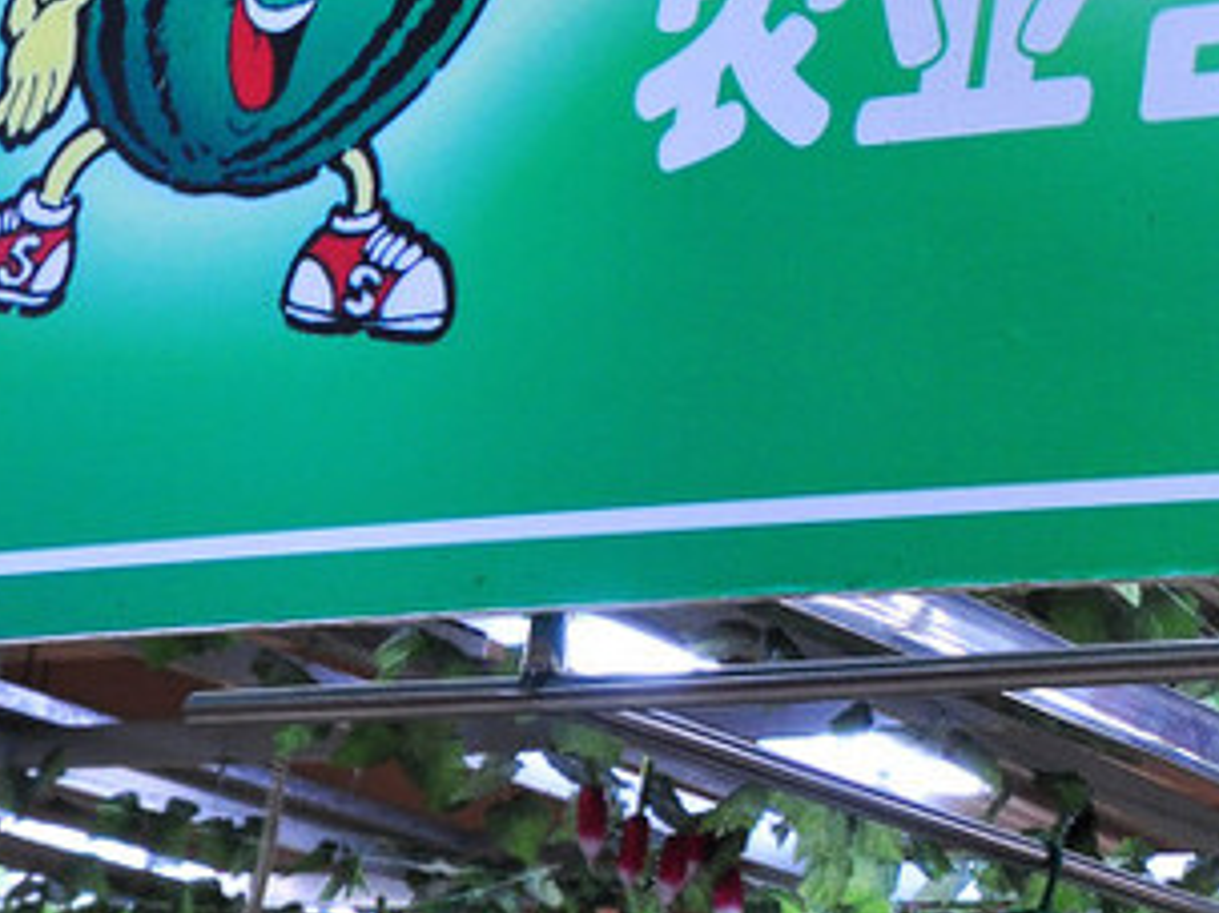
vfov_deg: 18.4
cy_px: 603
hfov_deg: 20.9
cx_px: 1802
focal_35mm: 80
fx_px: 2816
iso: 320
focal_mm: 14
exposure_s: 1/60
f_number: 5
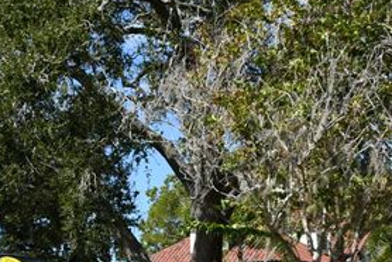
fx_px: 1155
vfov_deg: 12.7
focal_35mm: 106
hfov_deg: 18.8
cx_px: 10
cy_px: 285
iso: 100
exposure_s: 1/320
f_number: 9
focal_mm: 23
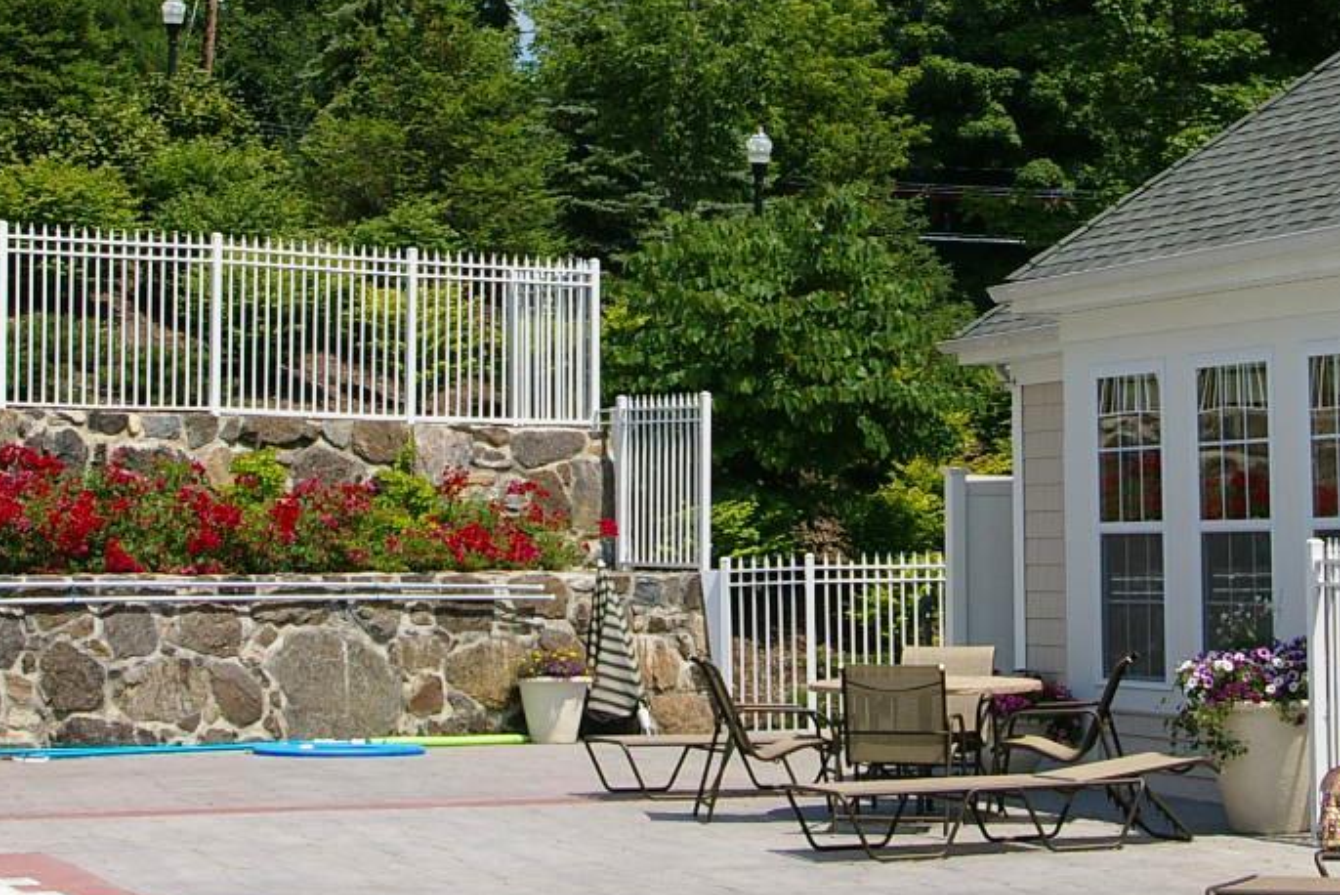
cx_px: 682
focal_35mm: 94
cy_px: 41
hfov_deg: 21.7
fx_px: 3500
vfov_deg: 14.4
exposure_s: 1/350
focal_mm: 28
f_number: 8
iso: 200
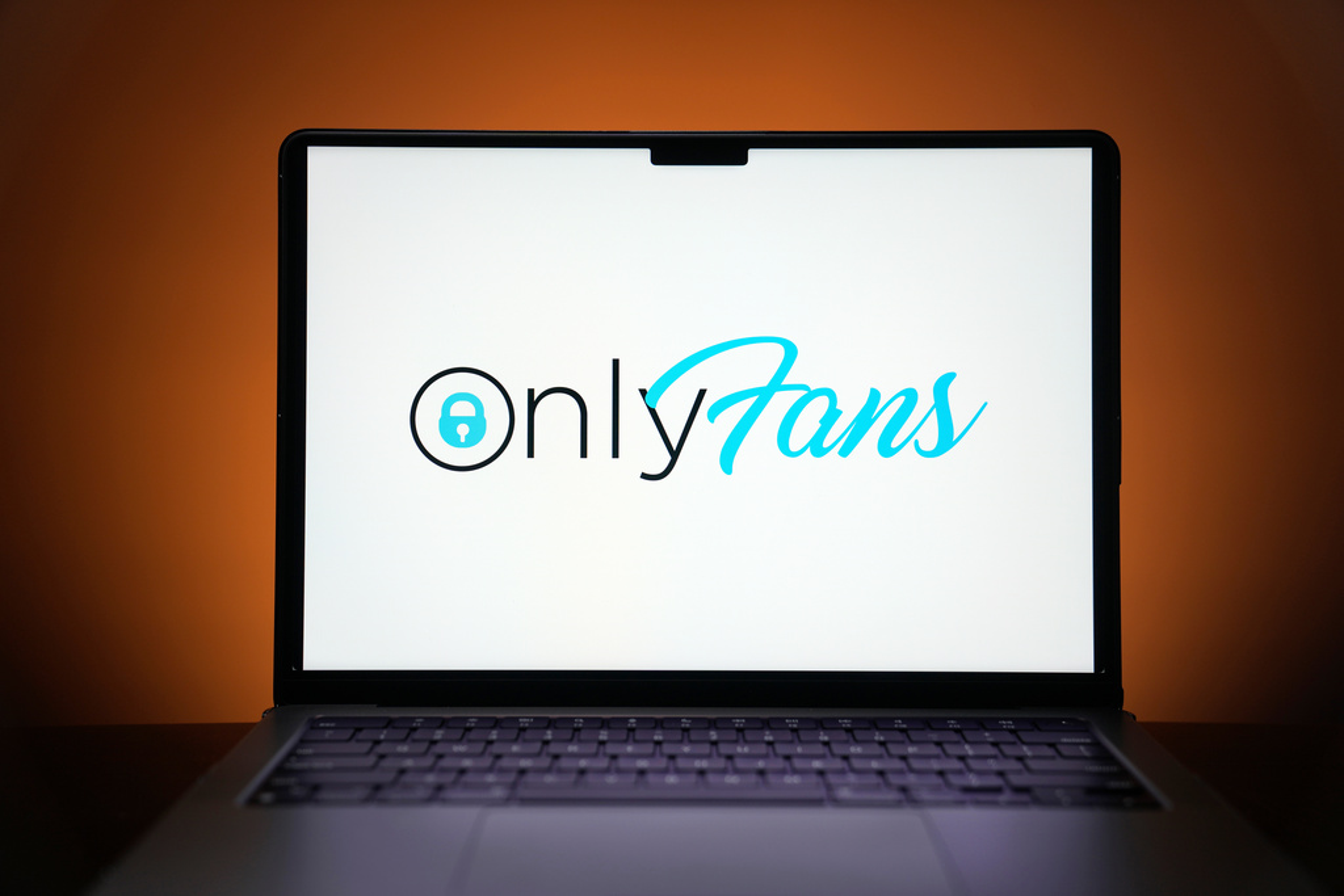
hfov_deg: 40.3
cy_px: 448
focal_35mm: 49
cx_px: 672
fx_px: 1829
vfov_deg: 27.5
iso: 160
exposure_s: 1/125
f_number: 2.8
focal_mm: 49
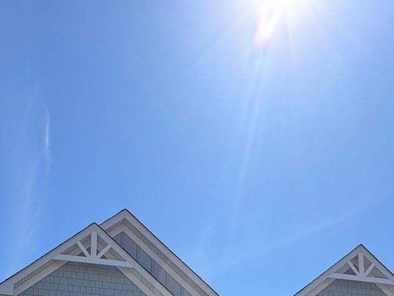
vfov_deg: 23.9
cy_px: 468
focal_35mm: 45
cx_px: 121
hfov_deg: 41.3
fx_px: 512
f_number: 2.2
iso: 50
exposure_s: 1/1370
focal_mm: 2.22
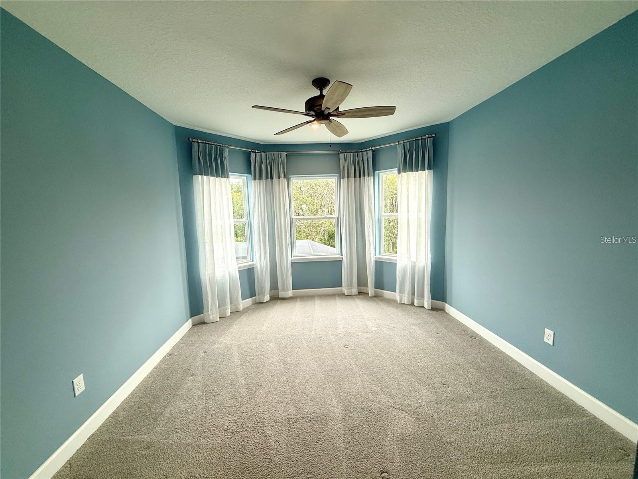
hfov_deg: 102.1
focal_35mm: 14
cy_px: 240
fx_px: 258
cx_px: 319
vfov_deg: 85.7
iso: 80
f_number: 2.2
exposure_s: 1/120
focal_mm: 2.22
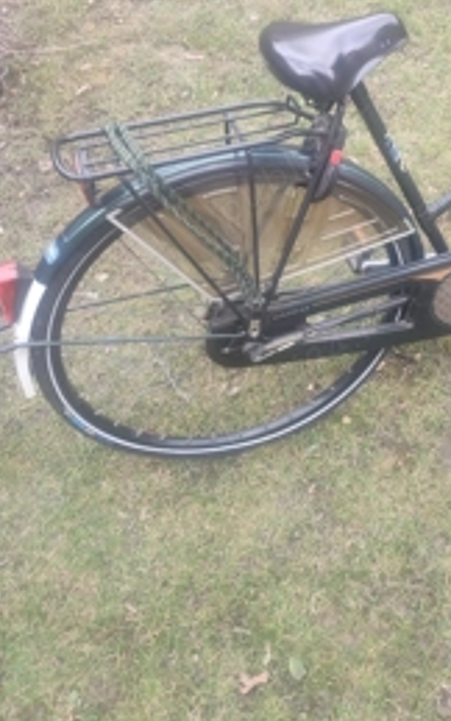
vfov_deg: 46.9
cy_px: 203
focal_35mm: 41
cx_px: 404
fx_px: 806
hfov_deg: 30.0
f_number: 1.9
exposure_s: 1/50
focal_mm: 6.04
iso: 65
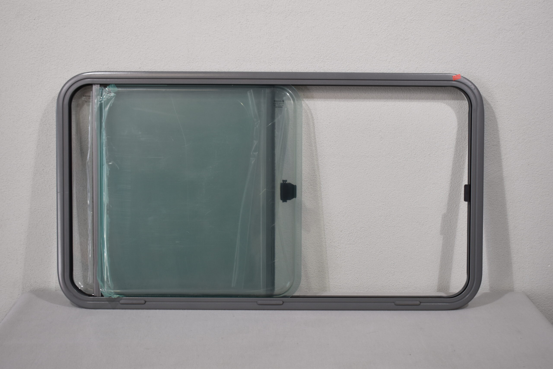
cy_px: 184
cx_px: 276
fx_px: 737
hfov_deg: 41.1
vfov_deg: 28.1
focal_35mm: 48
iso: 360
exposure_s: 1/125
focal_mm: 32
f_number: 5.6
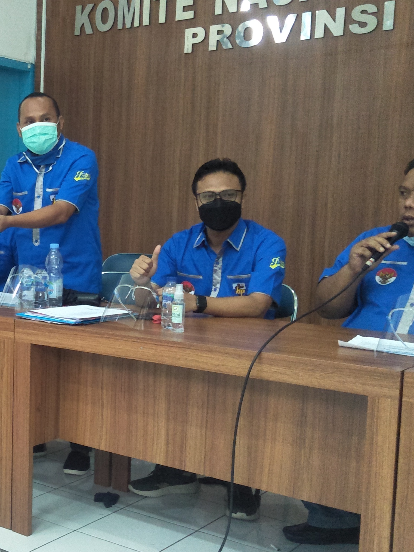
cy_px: 298
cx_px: -46
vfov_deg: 45.7
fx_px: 654
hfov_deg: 31.1
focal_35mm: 41
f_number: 2.2
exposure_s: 1/33
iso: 494
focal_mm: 3.46
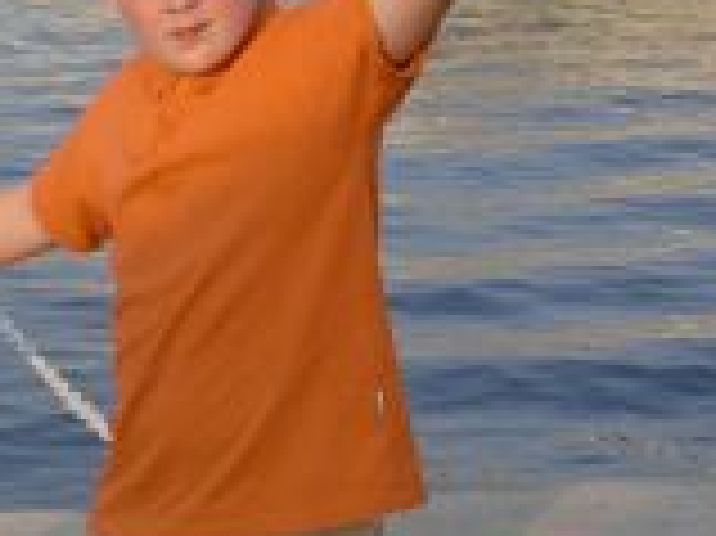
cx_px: 0
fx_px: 3080
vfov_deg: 9.9
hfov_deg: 13.1
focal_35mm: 149
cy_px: 167
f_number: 3.4
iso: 70
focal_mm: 9
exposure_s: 1/279
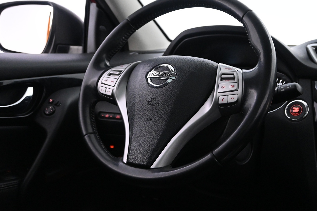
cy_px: 88
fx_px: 360
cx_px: 171
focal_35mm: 41
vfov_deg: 32.6
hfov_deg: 47.5
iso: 3200
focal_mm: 22.5
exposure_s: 1/40
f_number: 4
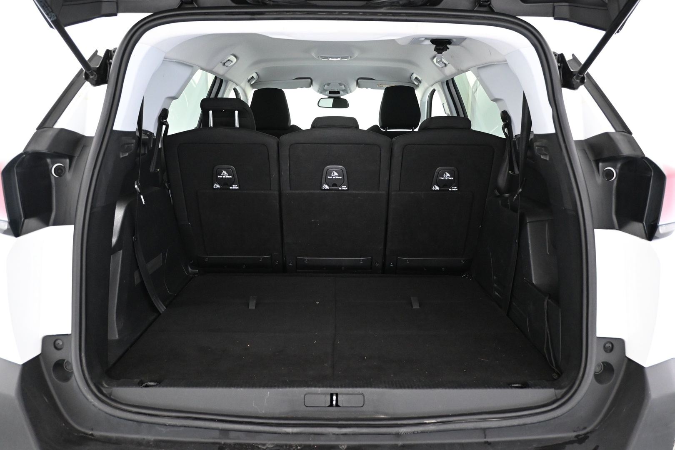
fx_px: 520
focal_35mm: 28
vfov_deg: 46.8
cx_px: 338
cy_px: 225
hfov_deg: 65.9
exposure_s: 1/30
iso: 2800
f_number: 3.8
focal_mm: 18.5
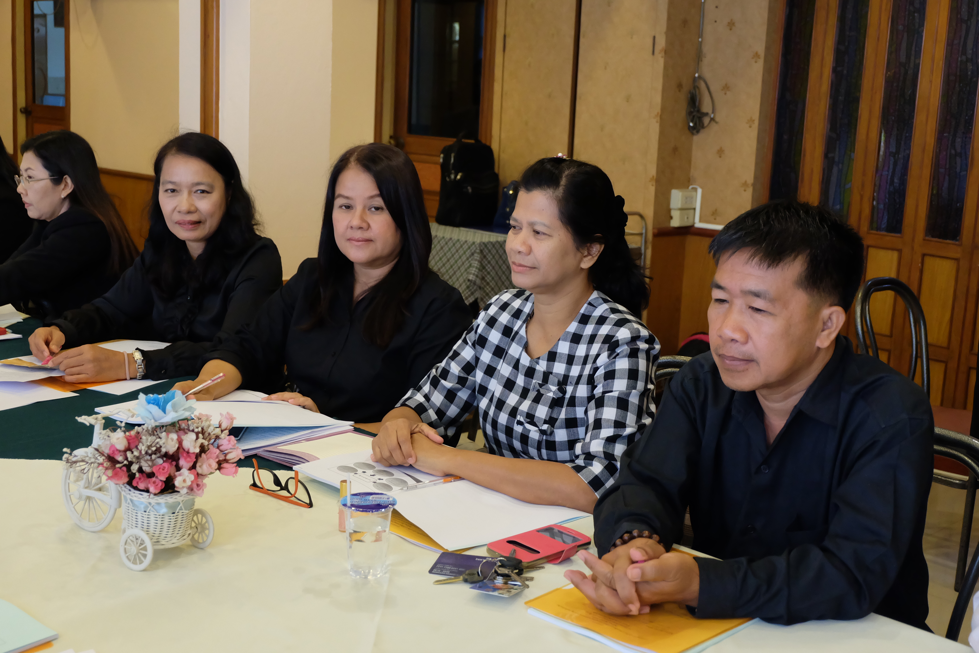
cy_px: 326
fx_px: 1196
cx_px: 490
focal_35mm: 44
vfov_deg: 30.5
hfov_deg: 44.5
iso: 3200
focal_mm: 29.5
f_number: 4.7
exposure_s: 1/58
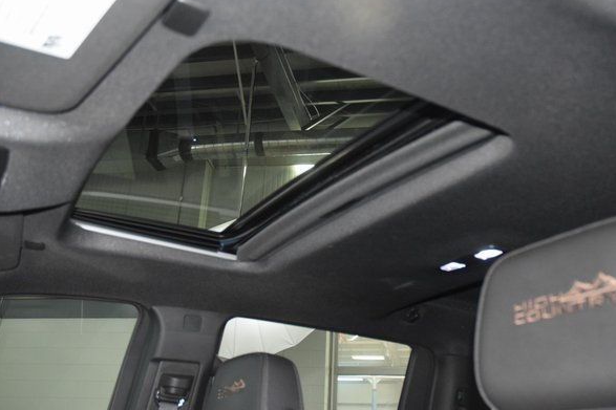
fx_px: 616
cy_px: 198
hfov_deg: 53.1
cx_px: 334
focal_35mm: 36
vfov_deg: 36.8
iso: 3200
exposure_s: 1/80
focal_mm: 22
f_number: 3.5
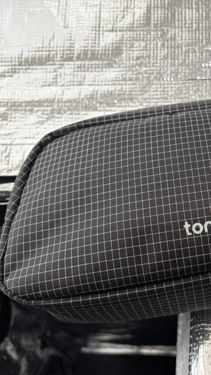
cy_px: 188
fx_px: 378
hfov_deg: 29.2
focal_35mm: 38
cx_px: 210
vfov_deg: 52.8
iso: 250
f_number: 1.6
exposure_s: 1/60
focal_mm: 5.96
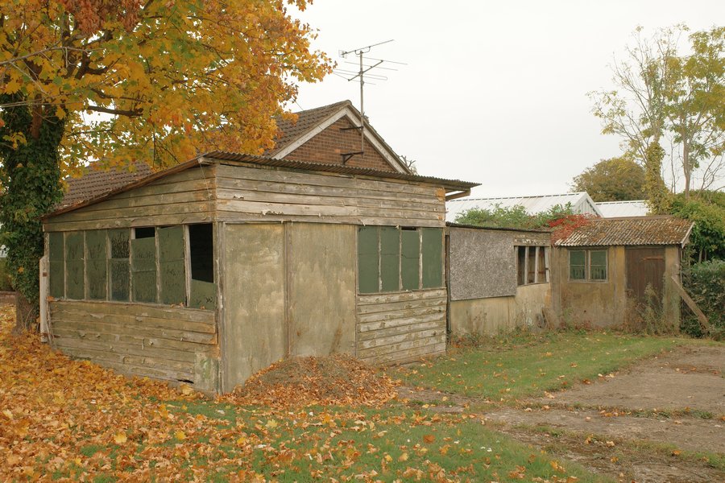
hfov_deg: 54.4
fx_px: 705
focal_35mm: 35
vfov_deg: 37.9
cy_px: 242
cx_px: 362
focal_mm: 18.3
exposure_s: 1/320
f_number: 4.5
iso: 200
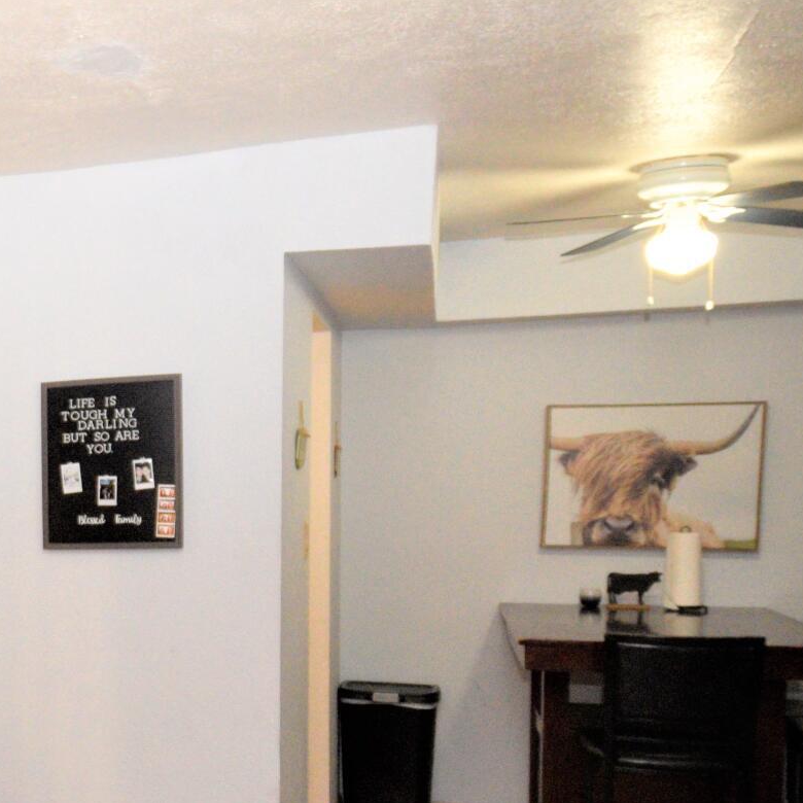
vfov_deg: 34.1
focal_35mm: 49
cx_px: -273
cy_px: 579
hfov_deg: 27.9
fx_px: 1286
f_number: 4.5
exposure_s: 1/60
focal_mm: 10
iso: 1600
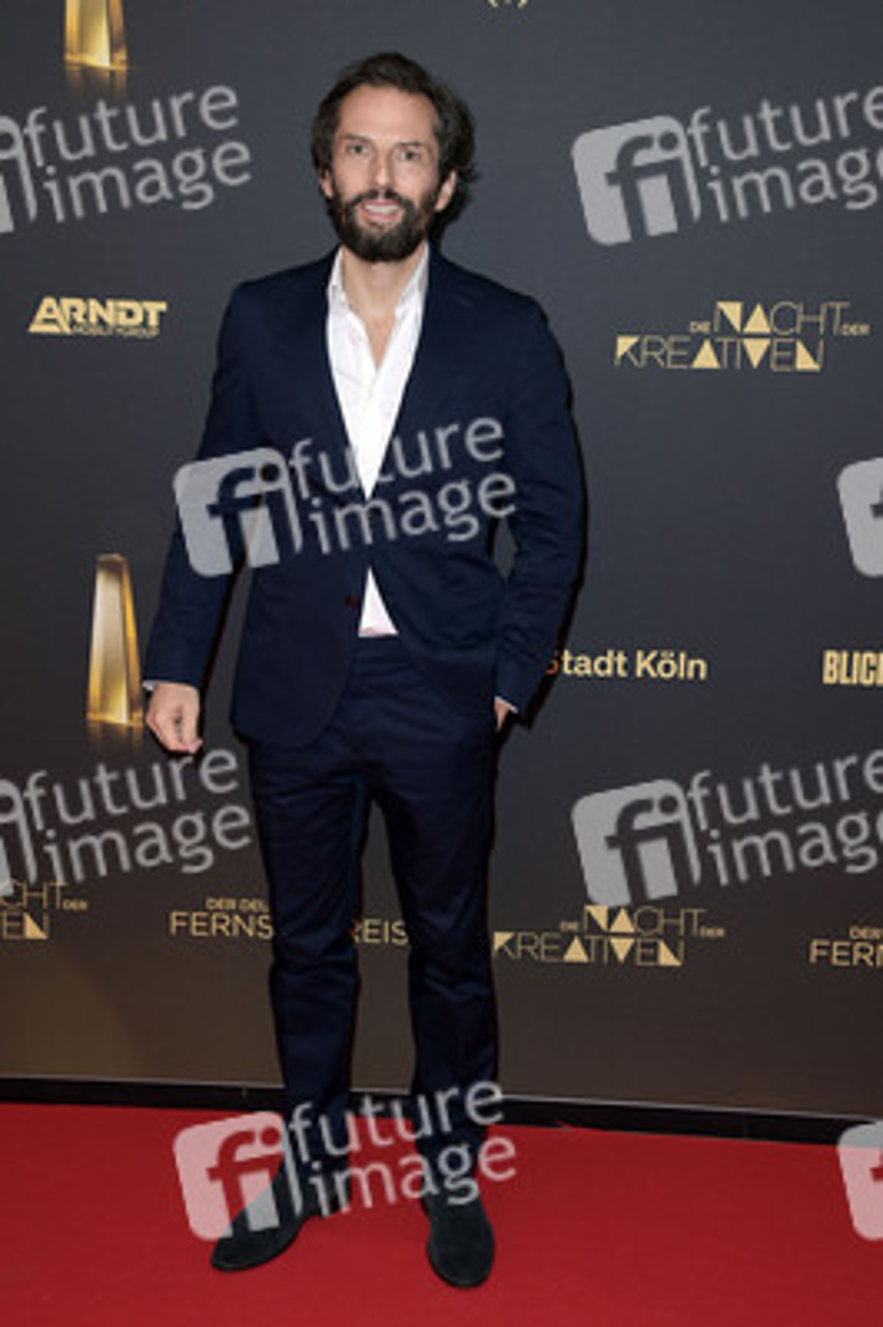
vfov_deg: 44.5
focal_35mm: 44
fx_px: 1622
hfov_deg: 30.5
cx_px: 442
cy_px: 664
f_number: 5
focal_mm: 44
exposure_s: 1/125
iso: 1250
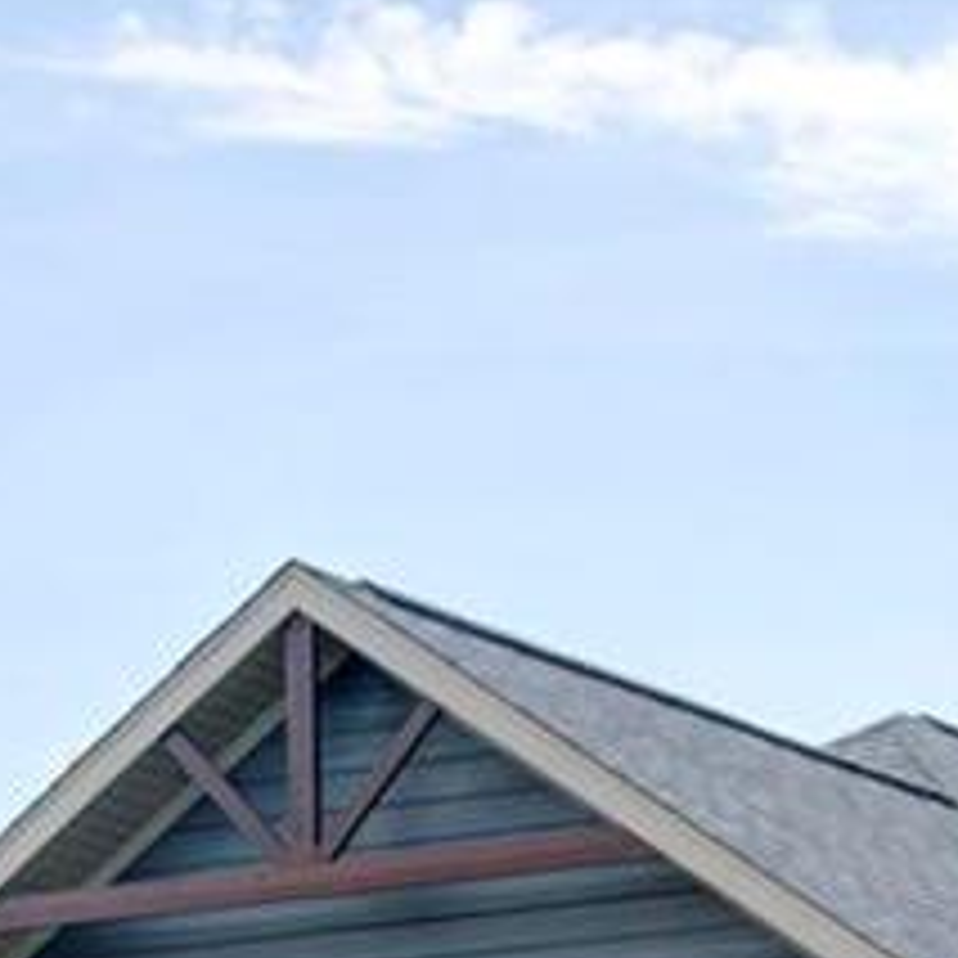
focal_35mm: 223
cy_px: 2199
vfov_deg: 7.4
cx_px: 1556
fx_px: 6982
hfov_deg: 7.7
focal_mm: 35
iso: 100
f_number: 6.7
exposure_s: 1/180
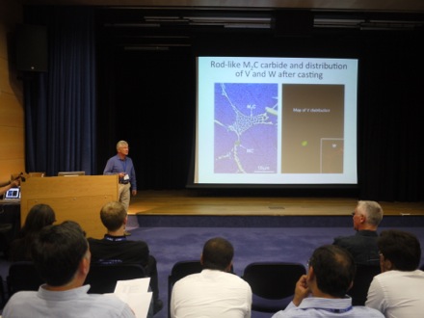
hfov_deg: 63.4
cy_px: 159
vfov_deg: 49.7
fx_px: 343
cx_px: 212
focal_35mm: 28
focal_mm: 14
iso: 400
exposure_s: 1/40
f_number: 2.5
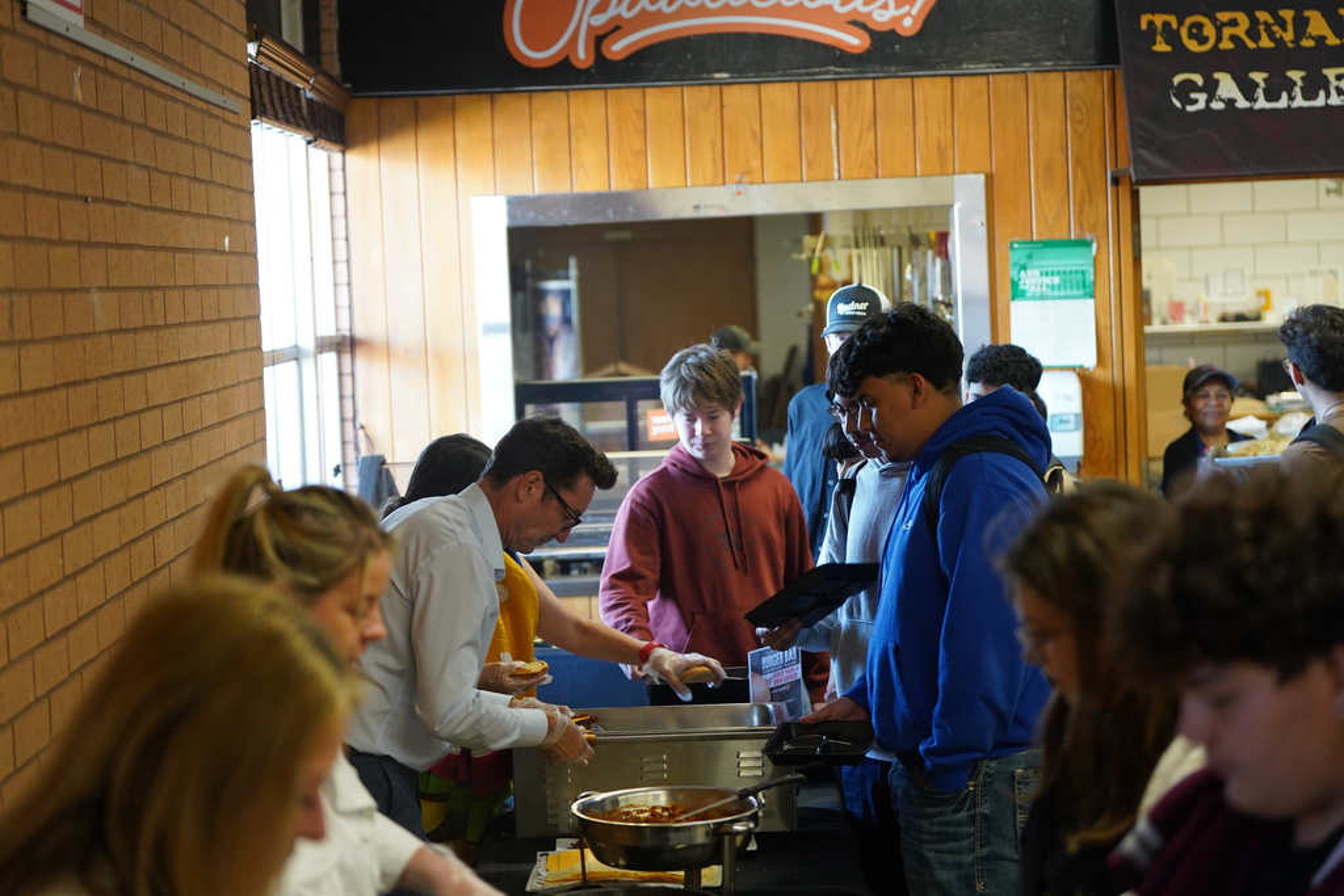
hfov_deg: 28.8
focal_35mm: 70
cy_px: 448
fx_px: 2614
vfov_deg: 19.5
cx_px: 672
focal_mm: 70
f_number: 2.8
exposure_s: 1/160
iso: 2000
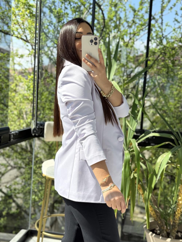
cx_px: 91
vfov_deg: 39.7
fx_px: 336
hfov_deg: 30.3
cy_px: 121
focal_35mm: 48
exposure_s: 1/987
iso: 64
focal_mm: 6.76
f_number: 1.78
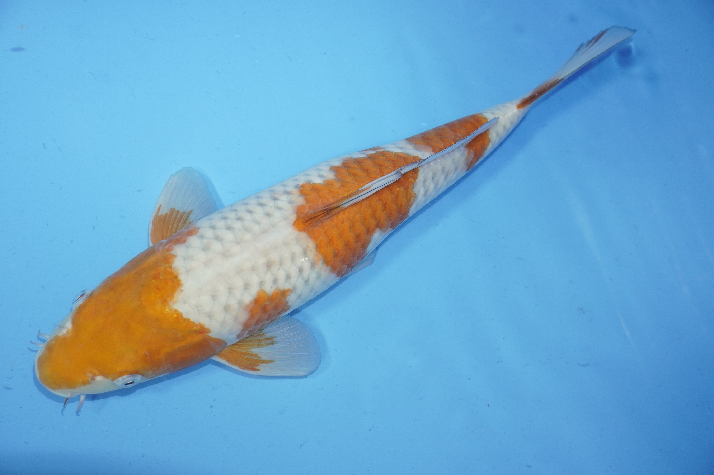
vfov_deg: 25.7
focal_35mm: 52
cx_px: 357
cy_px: 238
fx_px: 1040
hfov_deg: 37.9
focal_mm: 35
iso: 640
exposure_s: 1/160
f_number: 4.5
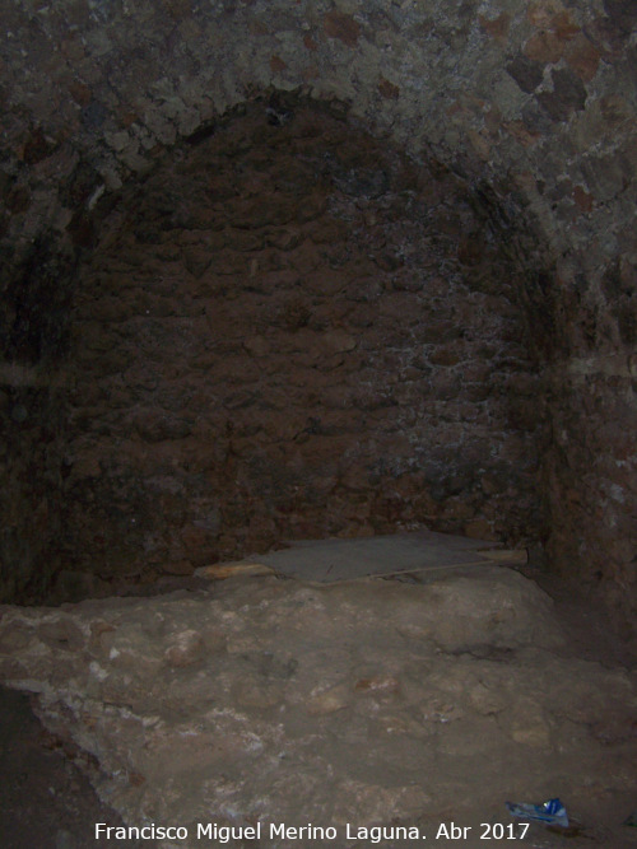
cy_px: 424
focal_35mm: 38
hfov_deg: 37.7
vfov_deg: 49.0
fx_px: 933
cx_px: 318
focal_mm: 6.3
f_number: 2.8
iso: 160
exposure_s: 1/60
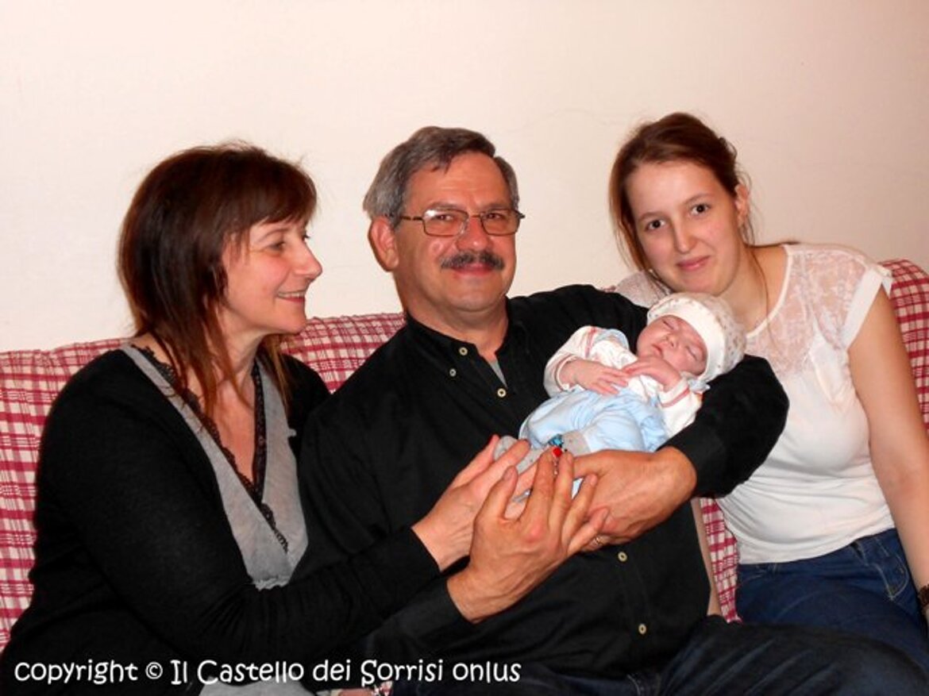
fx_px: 993
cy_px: 348
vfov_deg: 38.7
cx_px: 464
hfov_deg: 50.1
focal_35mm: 37
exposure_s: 1/30
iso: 200
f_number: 3.9
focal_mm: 6.7
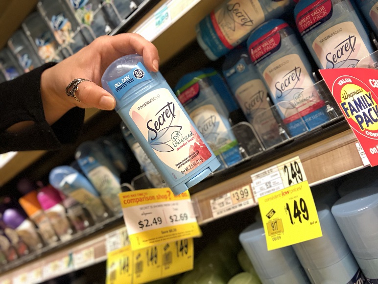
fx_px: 350
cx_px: 189
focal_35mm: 32
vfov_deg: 44.2
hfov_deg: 56.8
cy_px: 142
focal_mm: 2.87
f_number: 2.2
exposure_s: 1/24
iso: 160
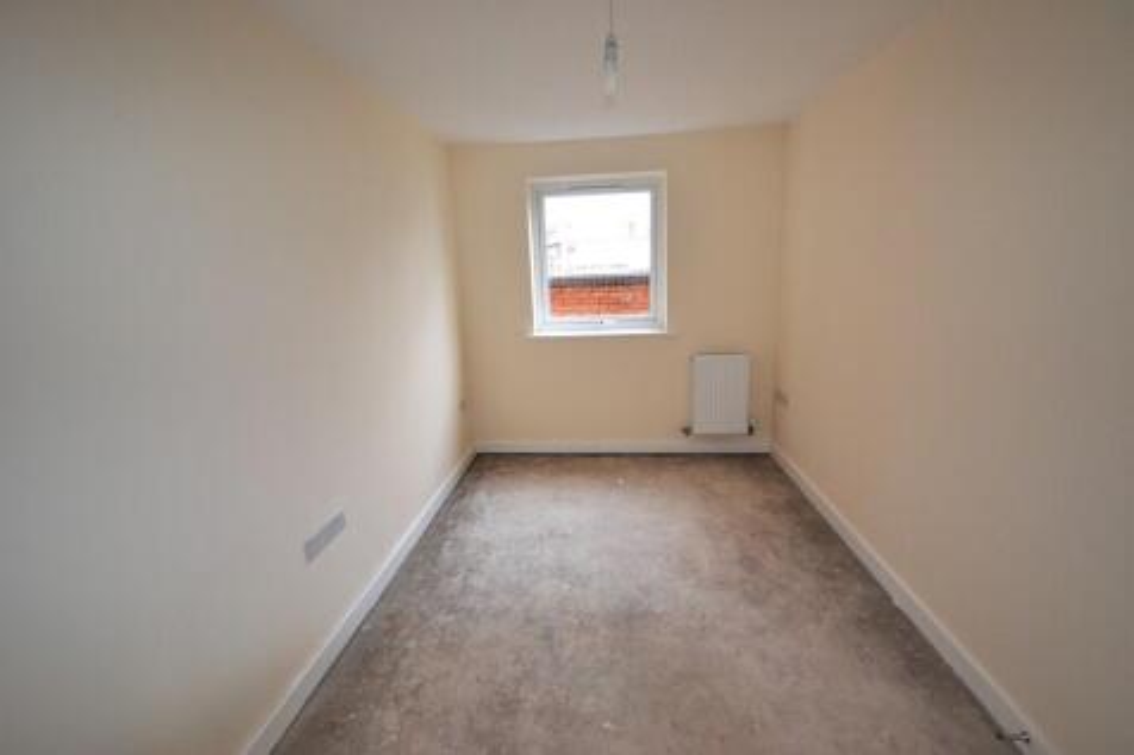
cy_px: 378
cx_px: 567
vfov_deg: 77.3
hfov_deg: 100.4
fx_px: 472
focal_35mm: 15
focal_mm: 10
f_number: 4
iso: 720
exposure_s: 1/60
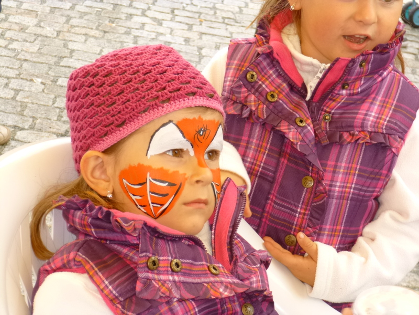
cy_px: 158
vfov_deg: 13.8
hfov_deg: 18.4
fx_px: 1295
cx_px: 210
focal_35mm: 107
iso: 200
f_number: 5.4
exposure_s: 1/60
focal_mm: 19.1
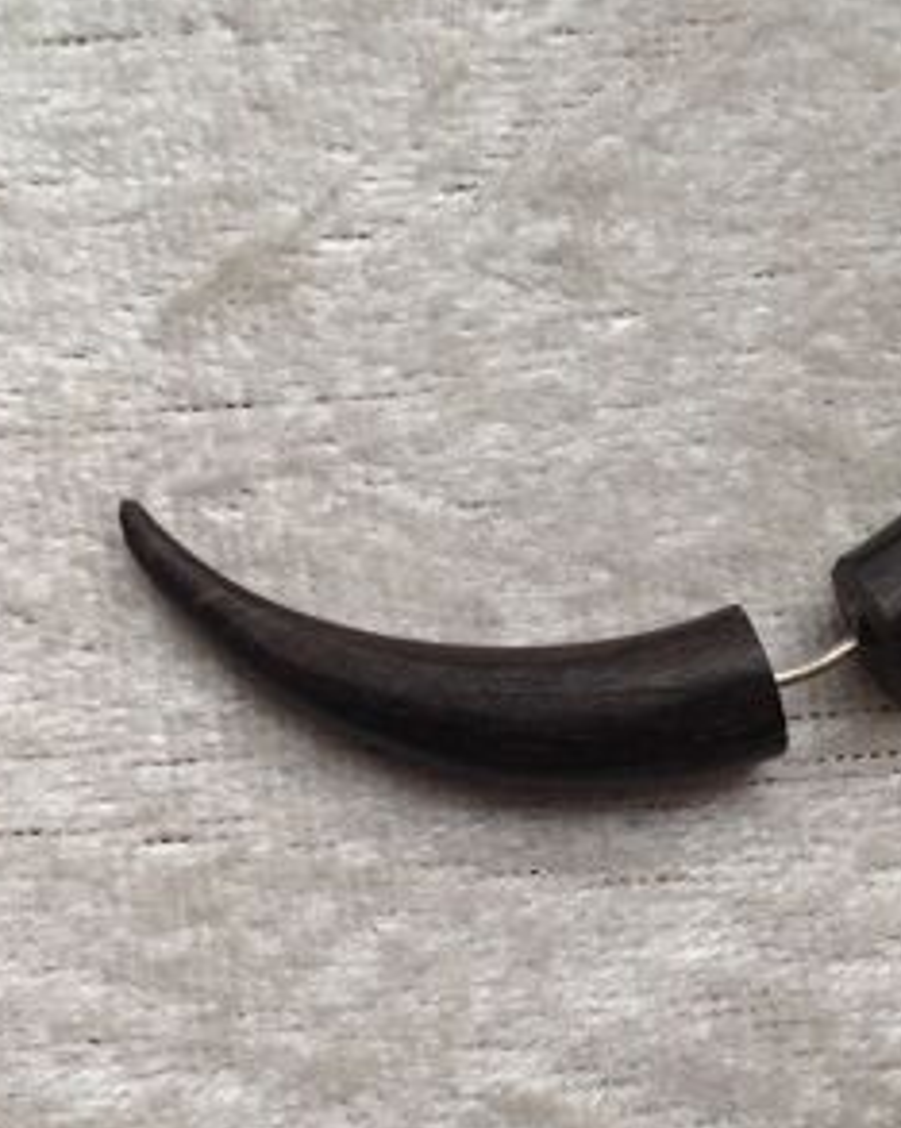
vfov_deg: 33.5
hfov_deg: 27.0
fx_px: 1869
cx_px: 562
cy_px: 656
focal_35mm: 56
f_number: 2.4
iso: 50
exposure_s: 1/60
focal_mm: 4.28
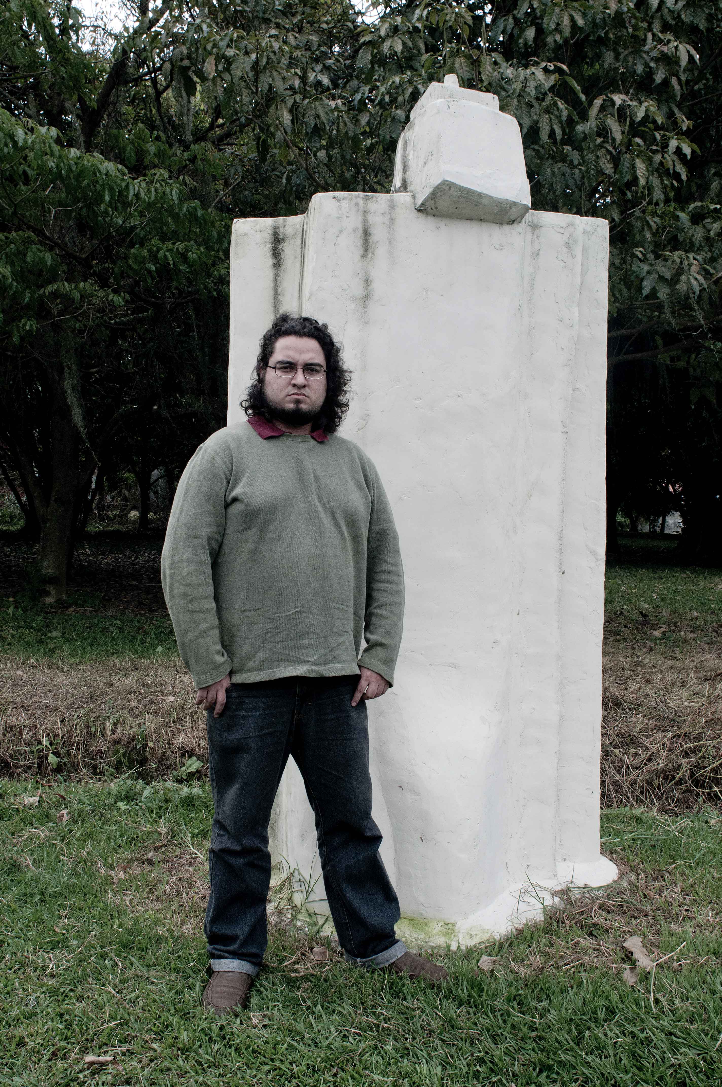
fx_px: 1086
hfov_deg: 36.8
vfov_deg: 53.2
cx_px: 361
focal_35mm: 36
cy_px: 544
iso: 400
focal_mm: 24
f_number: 10
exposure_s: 1/400
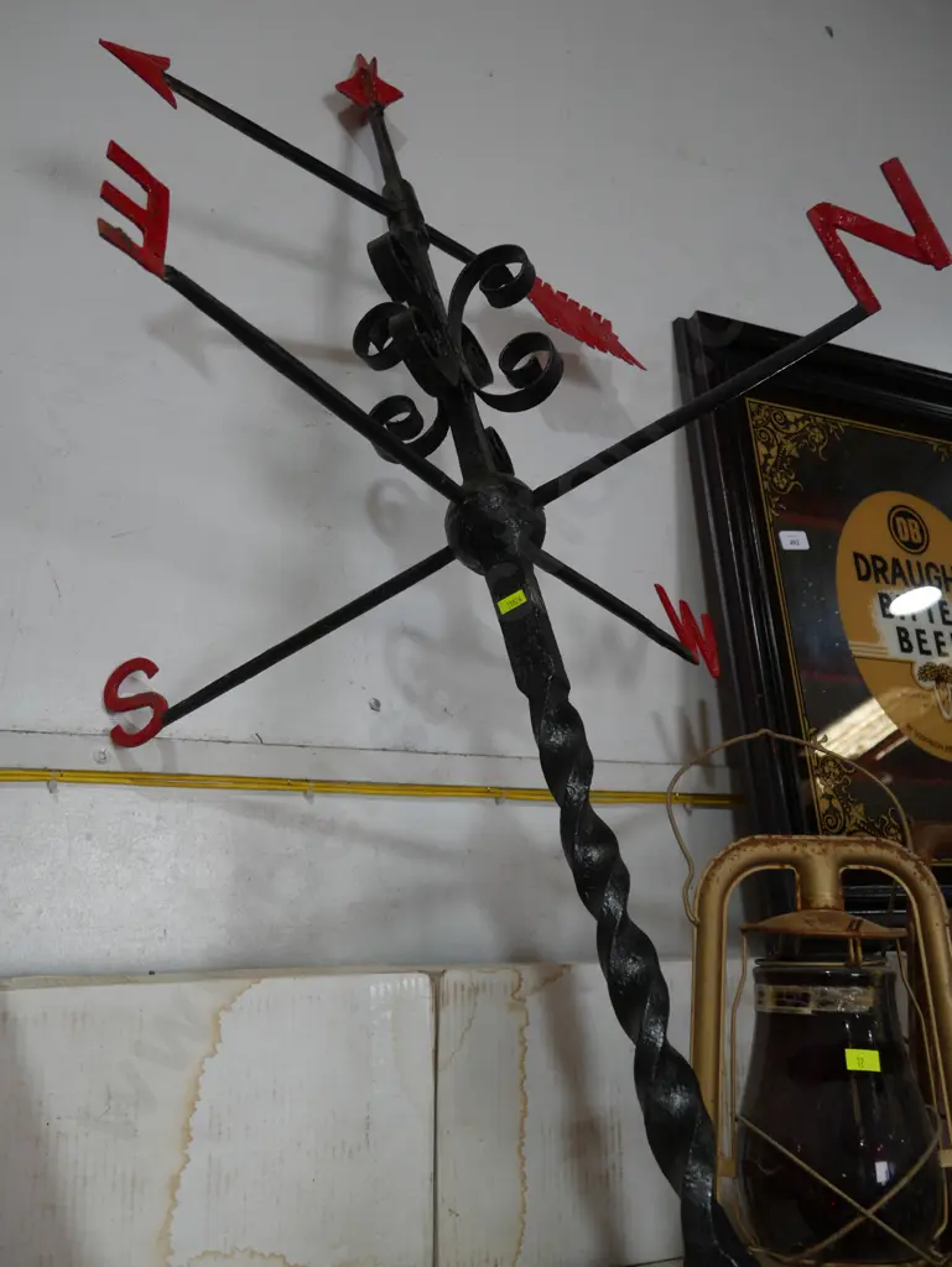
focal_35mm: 32
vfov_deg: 56.8
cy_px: 634
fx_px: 1172
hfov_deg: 44.2
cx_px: 476
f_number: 3.6
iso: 200
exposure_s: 1/60
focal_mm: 16
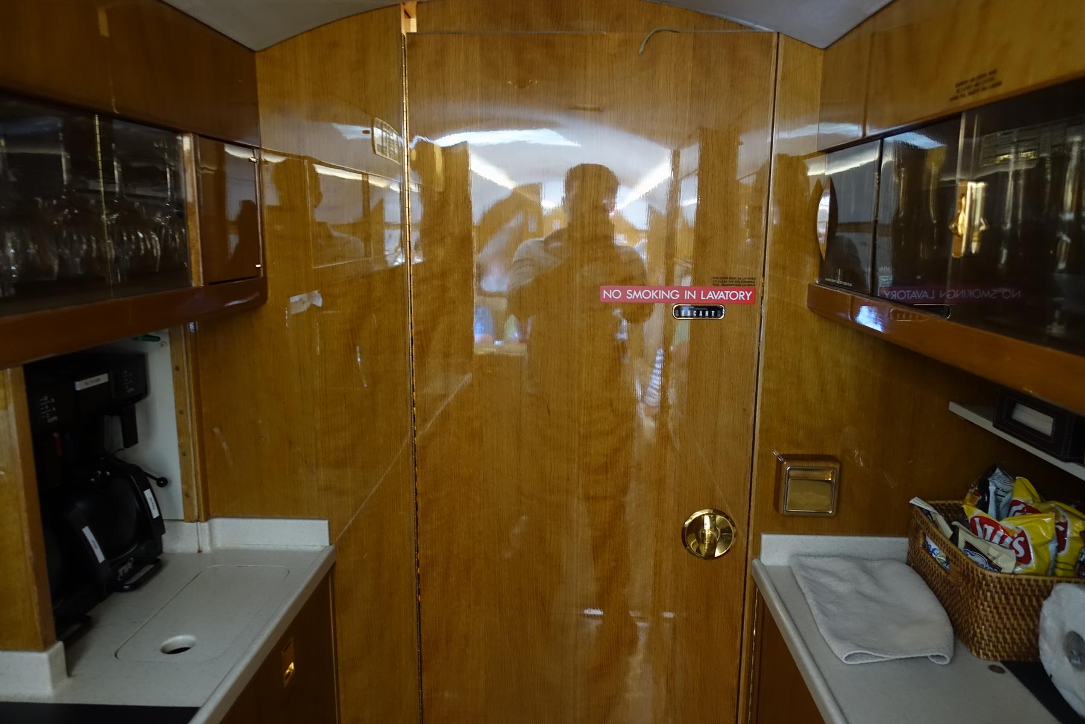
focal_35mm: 24
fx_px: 723
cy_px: 362
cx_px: 542
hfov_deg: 73.7
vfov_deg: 53.1
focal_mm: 8.8
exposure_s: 1/15
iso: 800
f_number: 1.8
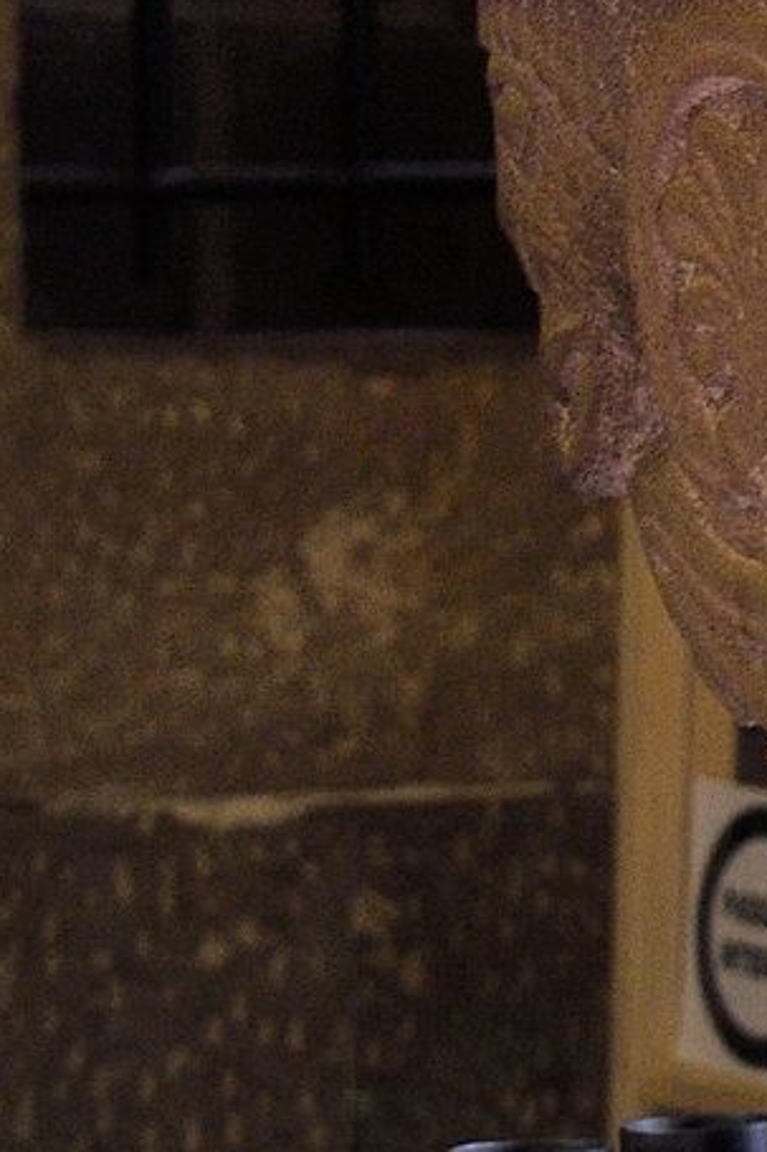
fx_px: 8795
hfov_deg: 4.8
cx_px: 1977
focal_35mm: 275
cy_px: 234
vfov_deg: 7.5
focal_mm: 52
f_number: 6.3
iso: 1600
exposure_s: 1/13
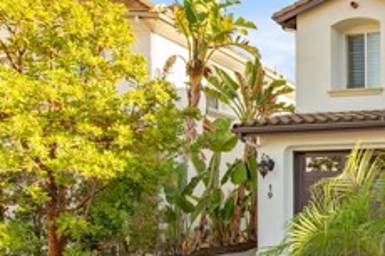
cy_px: 181
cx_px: 526
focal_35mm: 39
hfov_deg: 32.9
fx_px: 417
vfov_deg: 33.7
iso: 200
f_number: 5.6
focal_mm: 14
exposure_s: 1/250
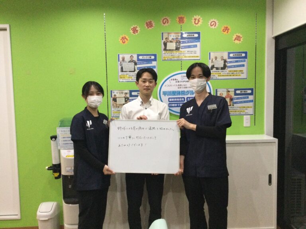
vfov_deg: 45.4
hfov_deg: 58.4
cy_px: 114
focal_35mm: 31
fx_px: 274
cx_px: 153
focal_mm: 3.3
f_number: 2.4
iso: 200
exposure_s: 1/30
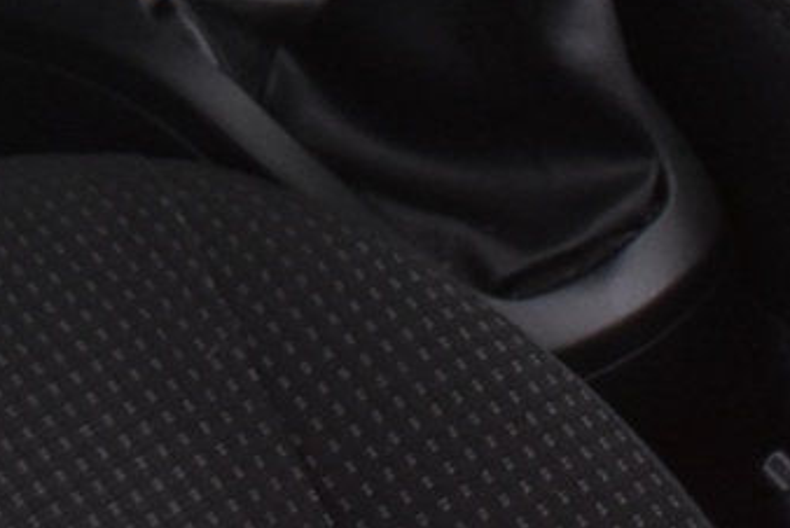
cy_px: -675
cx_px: -496
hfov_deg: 12.2
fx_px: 3470
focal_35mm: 158
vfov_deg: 8.1
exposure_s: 1/8
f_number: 5
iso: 1250
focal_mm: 22
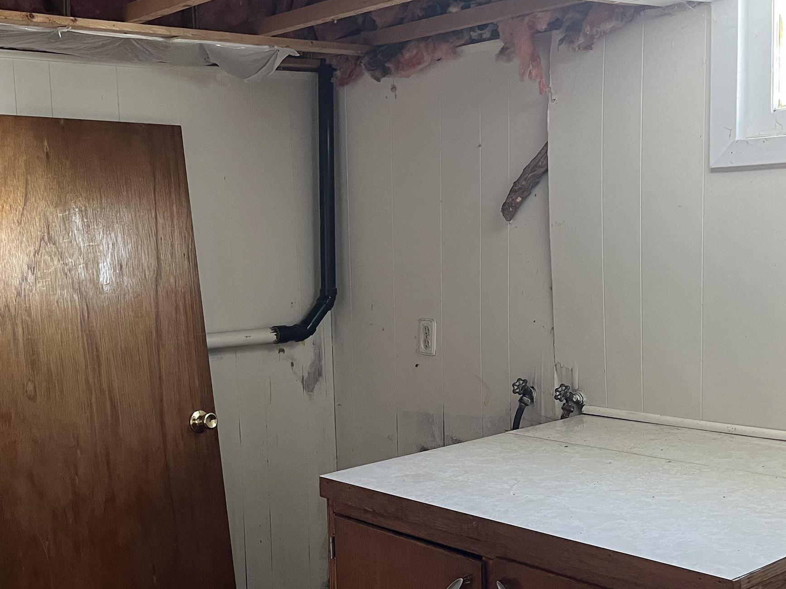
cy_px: 321
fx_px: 1044
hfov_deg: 40.9
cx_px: 283
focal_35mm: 46
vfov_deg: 31.5
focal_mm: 5.1
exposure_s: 1/60
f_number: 1.6
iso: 250
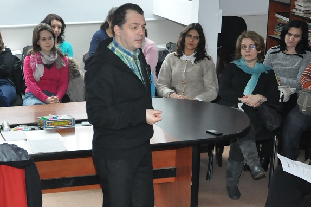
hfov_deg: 21.5
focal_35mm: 94
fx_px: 812
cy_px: 170
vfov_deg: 14.4
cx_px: 74
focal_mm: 30
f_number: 4.2
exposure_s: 1/200
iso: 1600
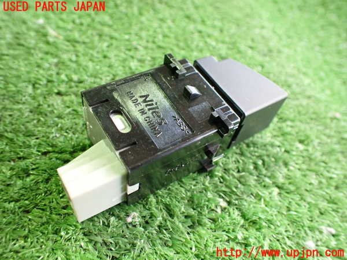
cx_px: 174
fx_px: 301
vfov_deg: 46.8
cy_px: 130
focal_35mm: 30
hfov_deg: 60.0
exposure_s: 1/30
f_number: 2.3
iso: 800
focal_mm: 5.4
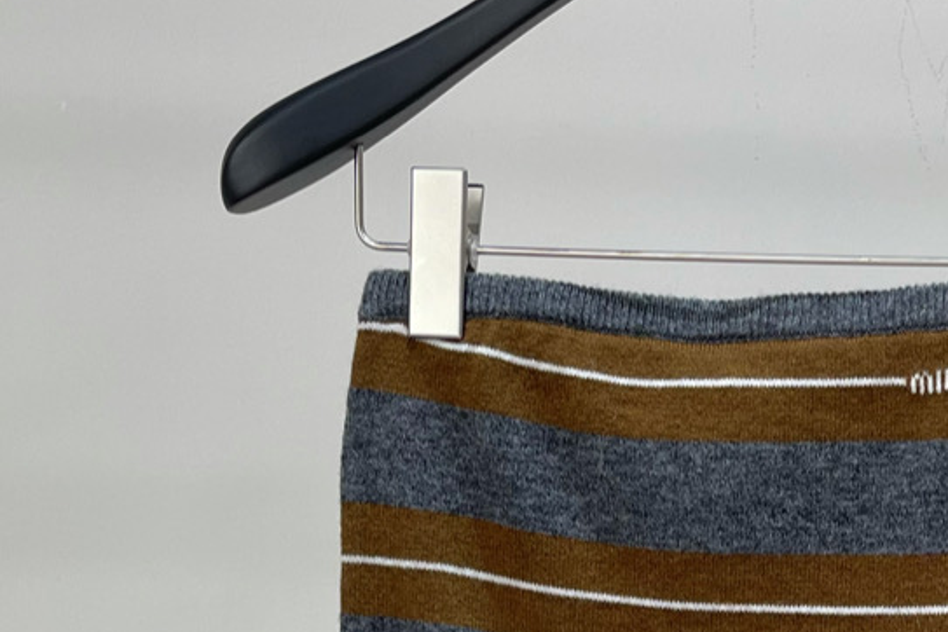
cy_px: 696
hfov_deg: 23.5
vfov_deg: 15.6
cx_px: 796
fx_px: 2238
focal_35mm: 85
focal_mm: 5.1
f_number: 1.6
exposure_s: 1/121
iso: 40
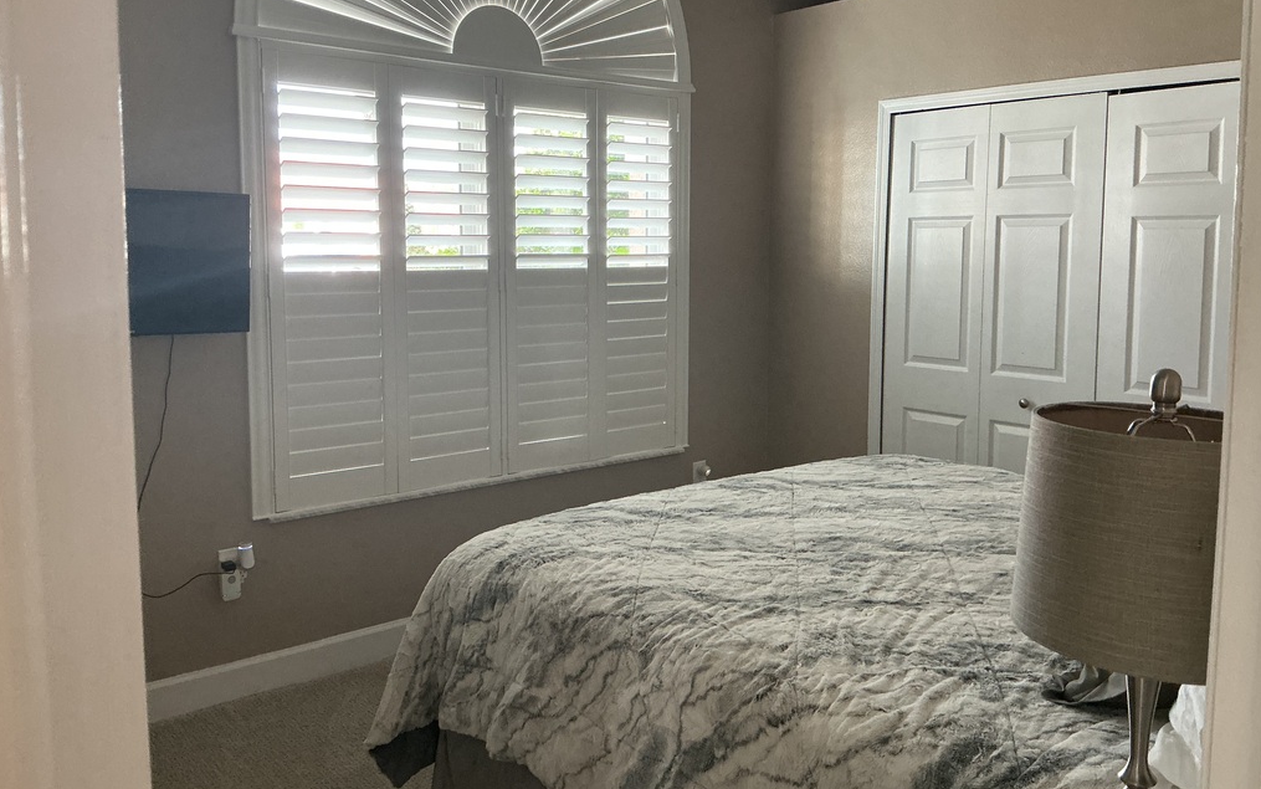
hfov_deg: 61.2
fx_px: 1066
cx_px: 630
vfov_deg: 40.6
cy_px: 344
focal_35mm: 31
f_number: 1.8
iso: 200
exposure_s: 1/60
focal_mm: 3
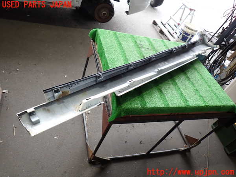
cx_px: 118
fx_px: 170
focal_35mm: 25
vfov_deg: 54.9
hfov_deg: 69.4
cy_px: 88
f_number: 2
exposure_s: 1/60
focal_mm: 4.5
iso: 200
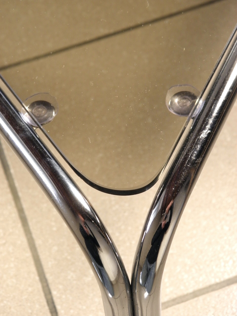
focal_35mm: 80
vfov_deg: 24.4
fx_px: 730
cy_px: 158
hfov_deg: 18.4
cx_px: 118
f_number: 4.4
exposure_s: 1/30
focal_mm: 14.3
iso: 200
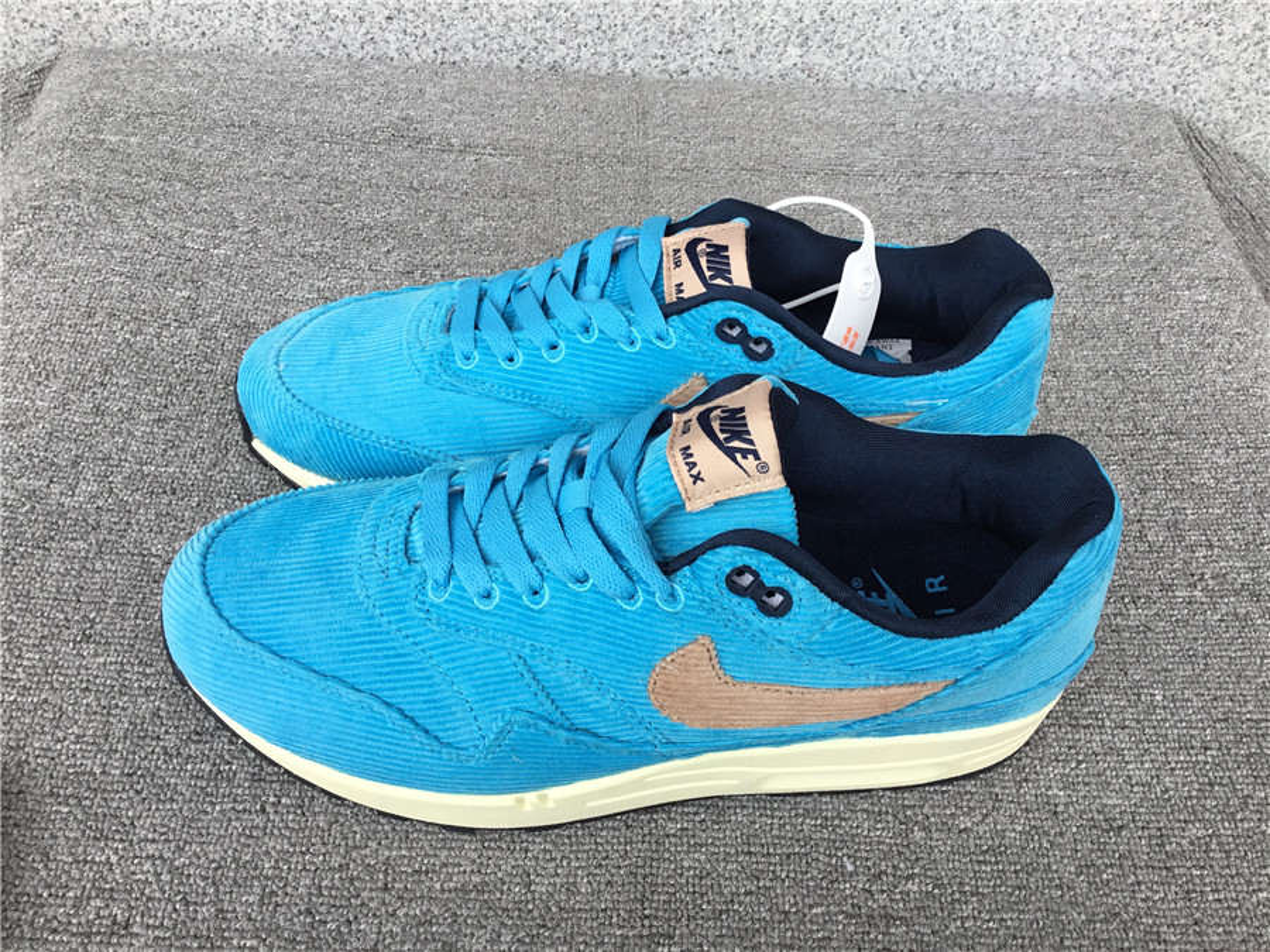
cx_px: 635
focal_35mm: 31
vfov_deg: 45.4
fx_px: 1137
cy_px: 476
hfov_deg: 58.4
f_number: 2.4
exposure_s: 1/208
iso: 25
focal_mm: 3.3
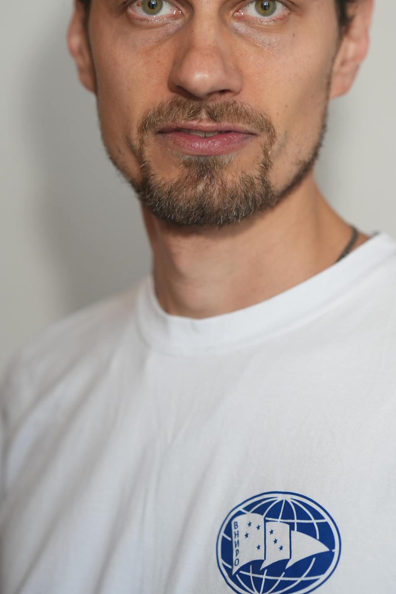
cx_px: 250
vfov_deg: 15.5
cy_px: 169
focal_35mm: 132
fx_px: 2178
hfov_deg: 10.4
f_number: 2
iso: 1250
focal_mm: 85
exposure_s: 1/125
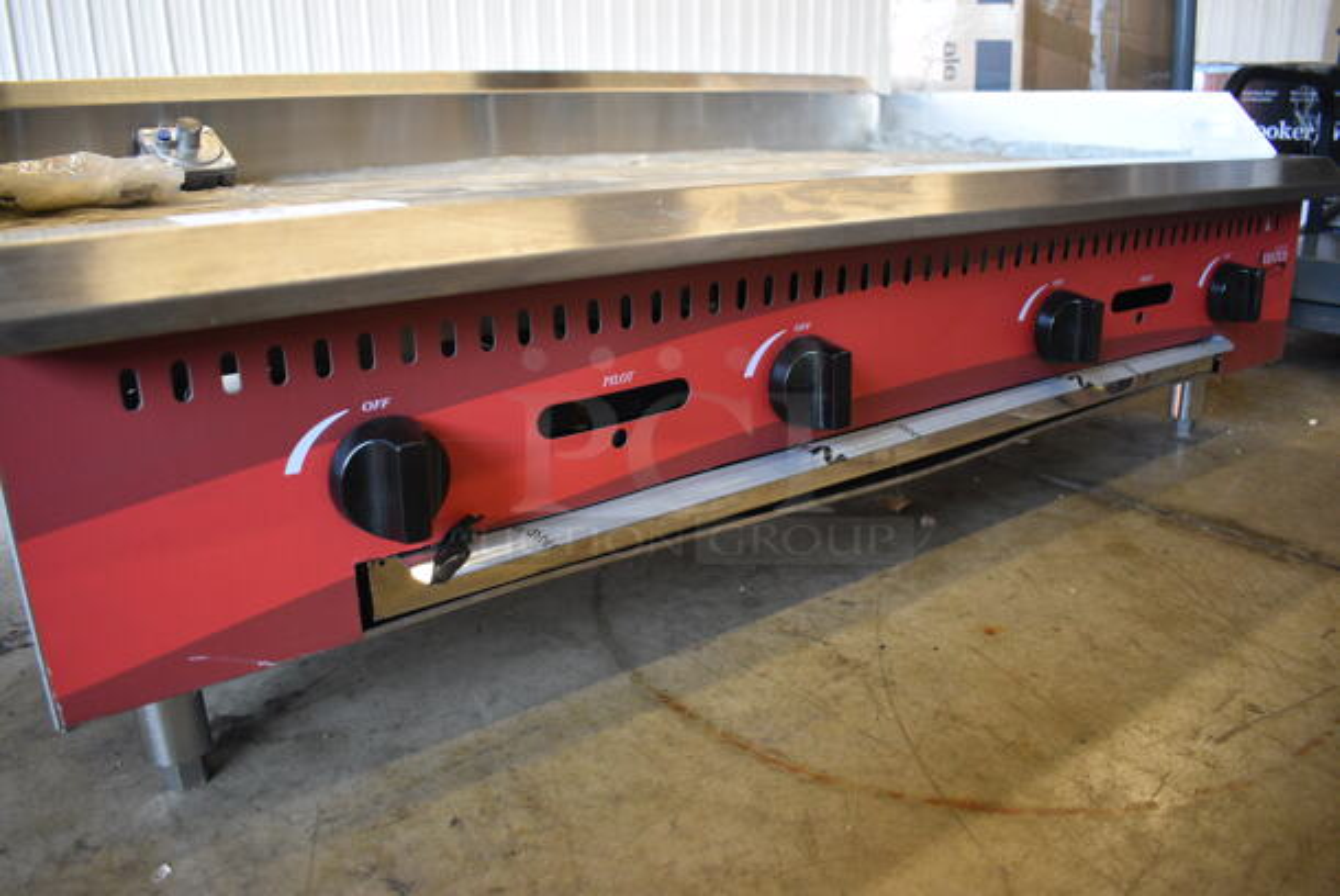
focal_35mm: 27
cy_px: 448
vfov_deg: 48.0
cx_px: 670
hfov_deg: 67.3
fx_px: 1006
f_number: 3.5
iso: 1250
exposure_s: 1/125
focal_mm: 18
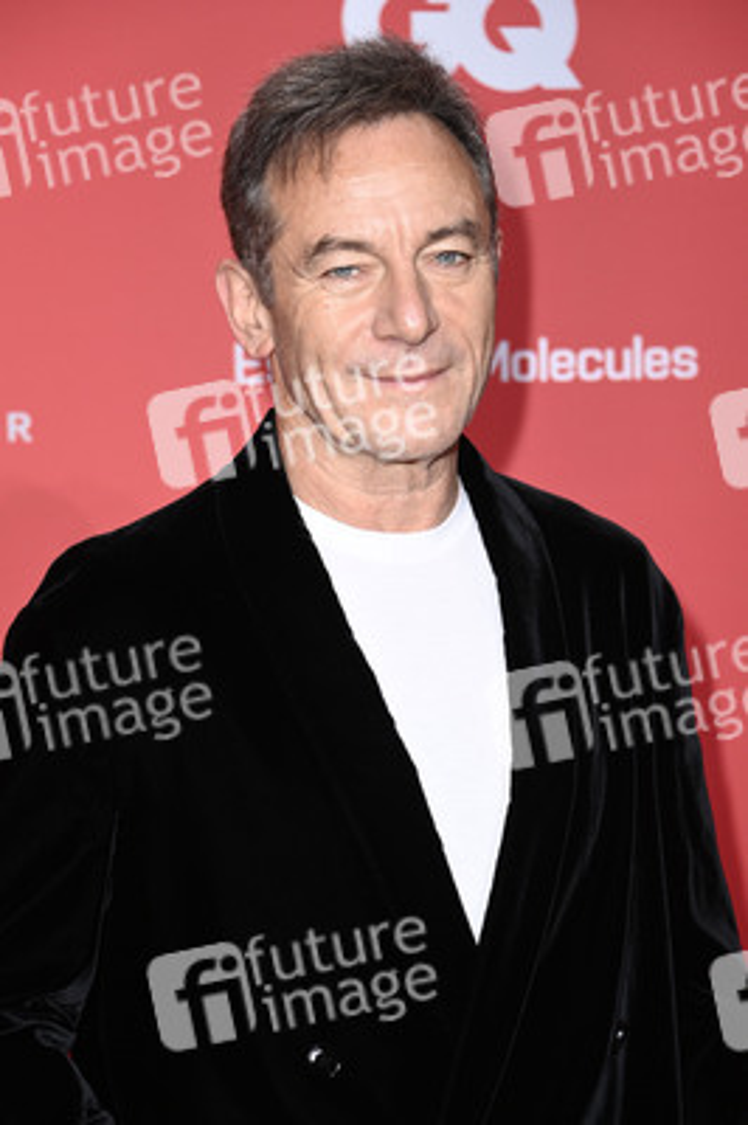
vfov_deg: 20.4
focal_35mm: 100
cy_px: 562
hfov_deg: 13.7
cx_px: 374
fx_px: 3122
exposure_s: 1/250
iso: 800
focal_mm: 100
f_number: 5.6
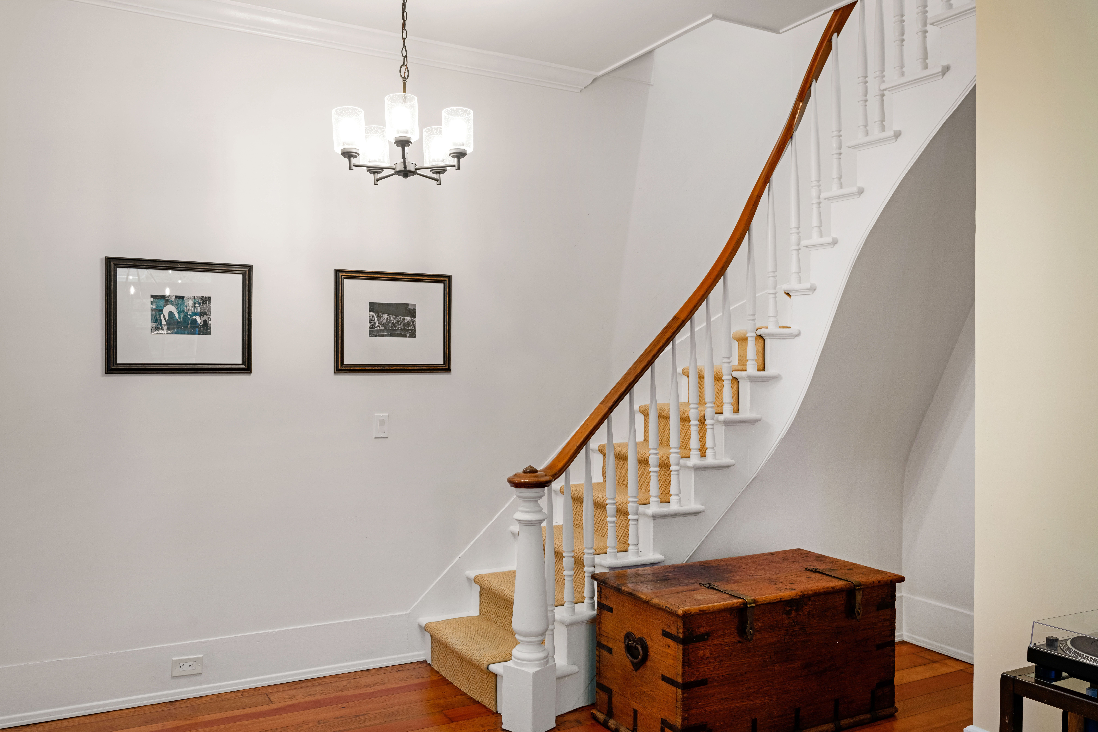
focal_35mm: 30
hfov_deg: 62.8
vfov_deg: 44.3
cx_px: 549
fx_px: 900
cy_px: 366
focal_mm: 29.5
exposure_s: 1
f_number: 8
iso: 250
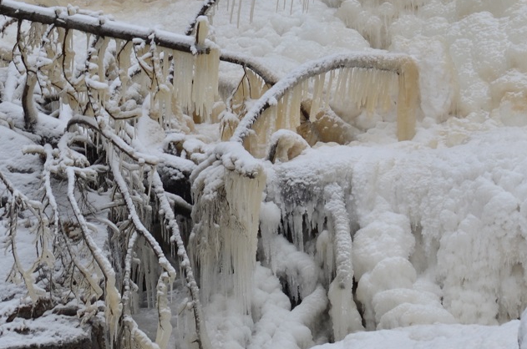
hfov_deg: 3.6
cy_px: 131
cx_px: 264
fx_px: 8473
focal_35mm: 580
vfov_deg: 2.4
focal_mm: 150
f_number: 9
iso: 125
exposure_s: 1/60
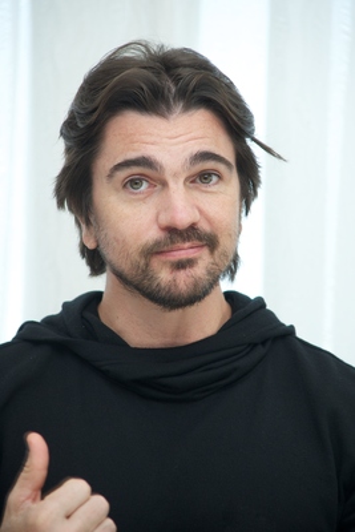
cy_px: 266
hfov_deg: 6.9
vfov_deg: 10.3
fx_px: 2956
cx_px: 178
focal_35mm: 200
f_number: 5.6
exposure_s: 1/60
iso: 500
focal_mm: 200
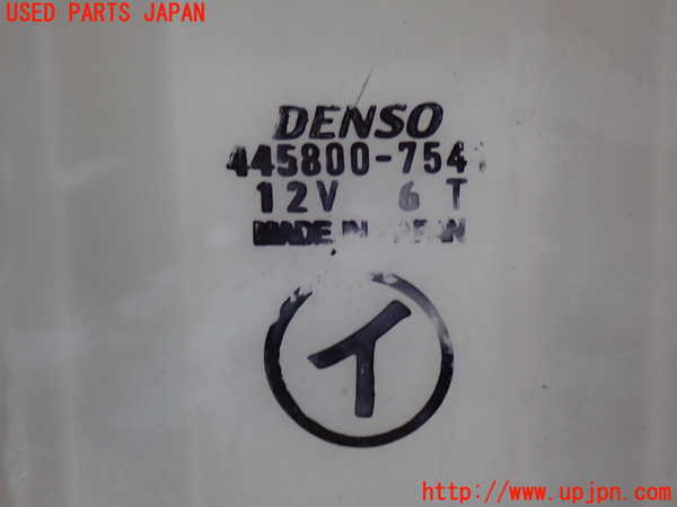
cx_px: 338
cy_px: 254
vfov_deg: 19.1
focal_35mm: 77
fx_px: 1506
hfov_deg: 25.3
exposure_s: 1/80
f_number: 4.1
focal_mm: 13.65
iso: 500
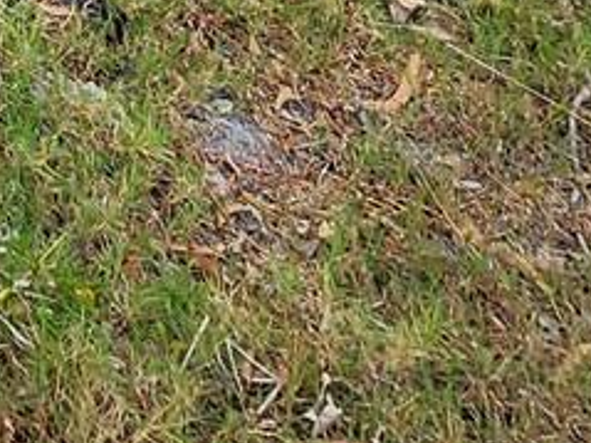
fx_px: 1485
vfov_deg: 10.7
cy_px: -926
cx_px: -406
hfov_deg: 18.6
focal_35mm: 87
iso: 50
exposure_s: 1/715
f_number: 2.2
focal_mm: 2.2
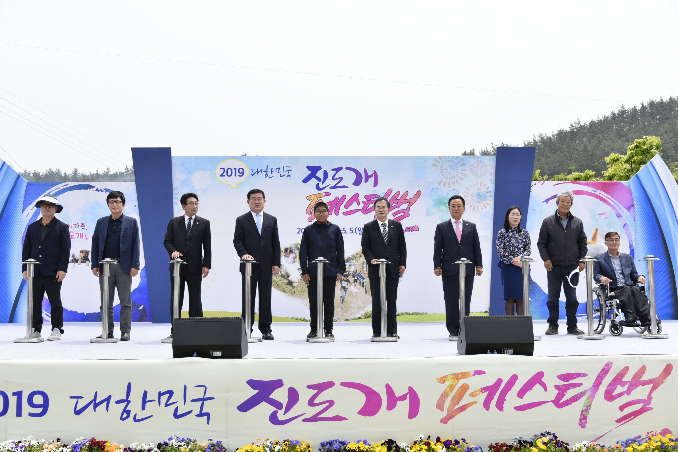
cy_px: 226
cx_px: 339
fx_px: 640
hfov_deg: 55.8
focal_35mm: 34
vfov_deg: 38.9
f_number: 6.3
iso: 100
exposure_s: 1/250
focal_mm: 34
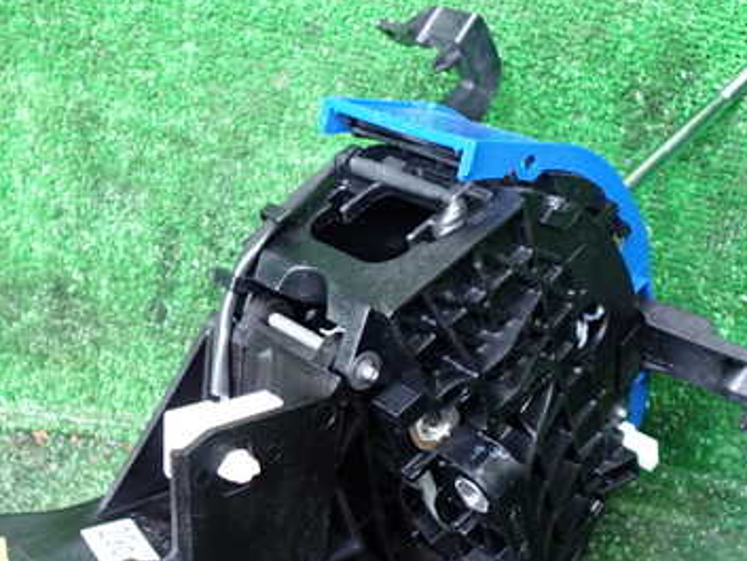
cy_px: 364
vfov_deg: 28.4
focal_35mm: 51
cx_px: 292
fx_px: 1101
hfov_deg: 37.3
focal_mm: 5.4
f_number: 2.3
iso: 320
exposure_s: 1/30
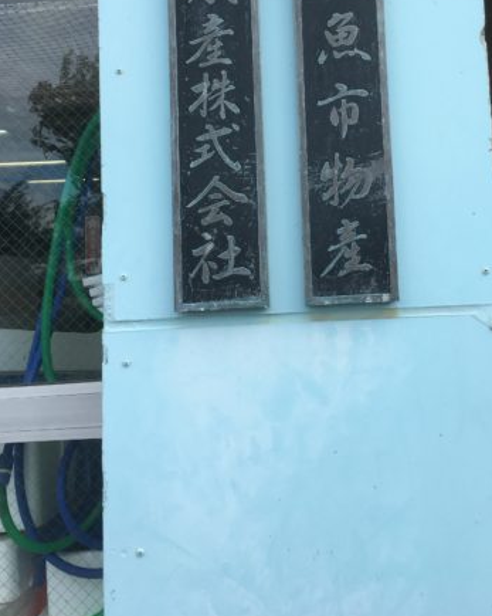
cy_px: 187
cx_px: 301
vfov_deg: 44.9
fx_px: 728
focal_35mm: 40
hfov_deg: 37.2
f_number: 2.2
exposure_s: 1/487
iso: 25
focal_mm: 4.15
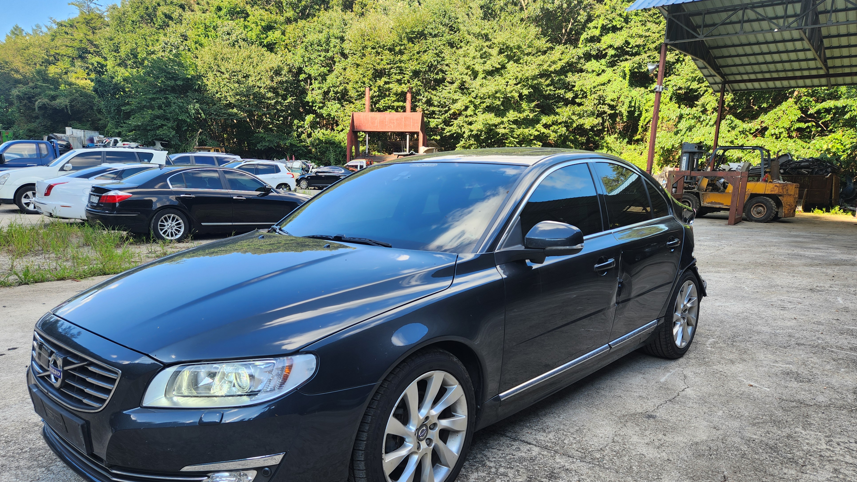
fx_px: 591
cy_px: 297
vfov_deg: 44.1
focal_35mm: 26
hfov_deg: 71.9
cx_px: 419
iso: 20
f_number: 1.8
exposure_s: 1/192
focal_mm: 5.4
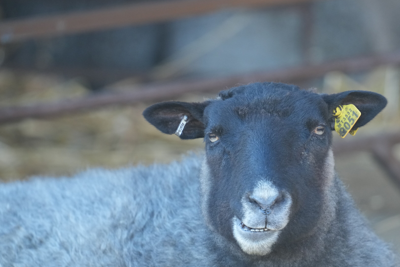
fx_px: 9133
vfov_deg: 1.7
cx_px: 250
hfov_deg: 2.5
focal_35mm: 822
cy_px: 159
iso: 2000
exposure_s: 1/250
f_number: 5.6
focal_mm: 600
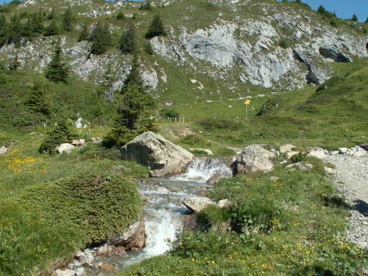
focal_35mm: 35
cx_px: 184
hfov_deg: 52.6
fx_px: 372
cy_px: 138
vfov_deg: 40.7
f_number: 6.3
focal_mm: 5.86
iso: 50
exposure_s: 1/160
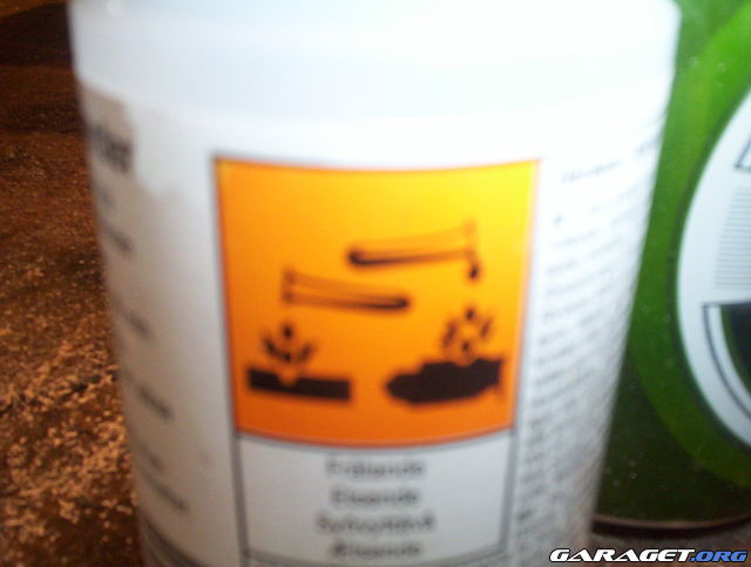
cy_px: 284
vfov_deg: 37.9
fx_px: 826
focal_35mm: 38
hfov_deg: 48.9
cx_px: 376
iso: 140
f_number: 4.5
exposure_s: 1/60
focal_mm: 4.99
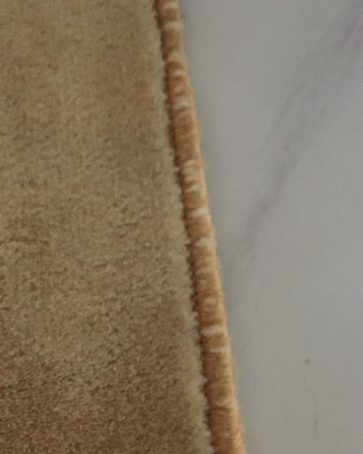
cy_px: 260
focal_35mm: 39
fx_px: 524
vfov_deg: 46.7
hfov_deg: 38.2
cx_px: 158
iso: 640
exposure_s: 1/17
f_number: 2.2
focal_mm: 4.15
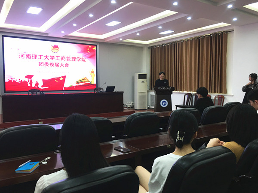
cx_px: 129
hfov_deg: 61.7
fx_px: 216
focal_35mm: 29
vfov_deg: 48.2
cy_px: 96
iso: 40
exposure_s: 1/33
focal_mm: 4.15
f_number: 2.2
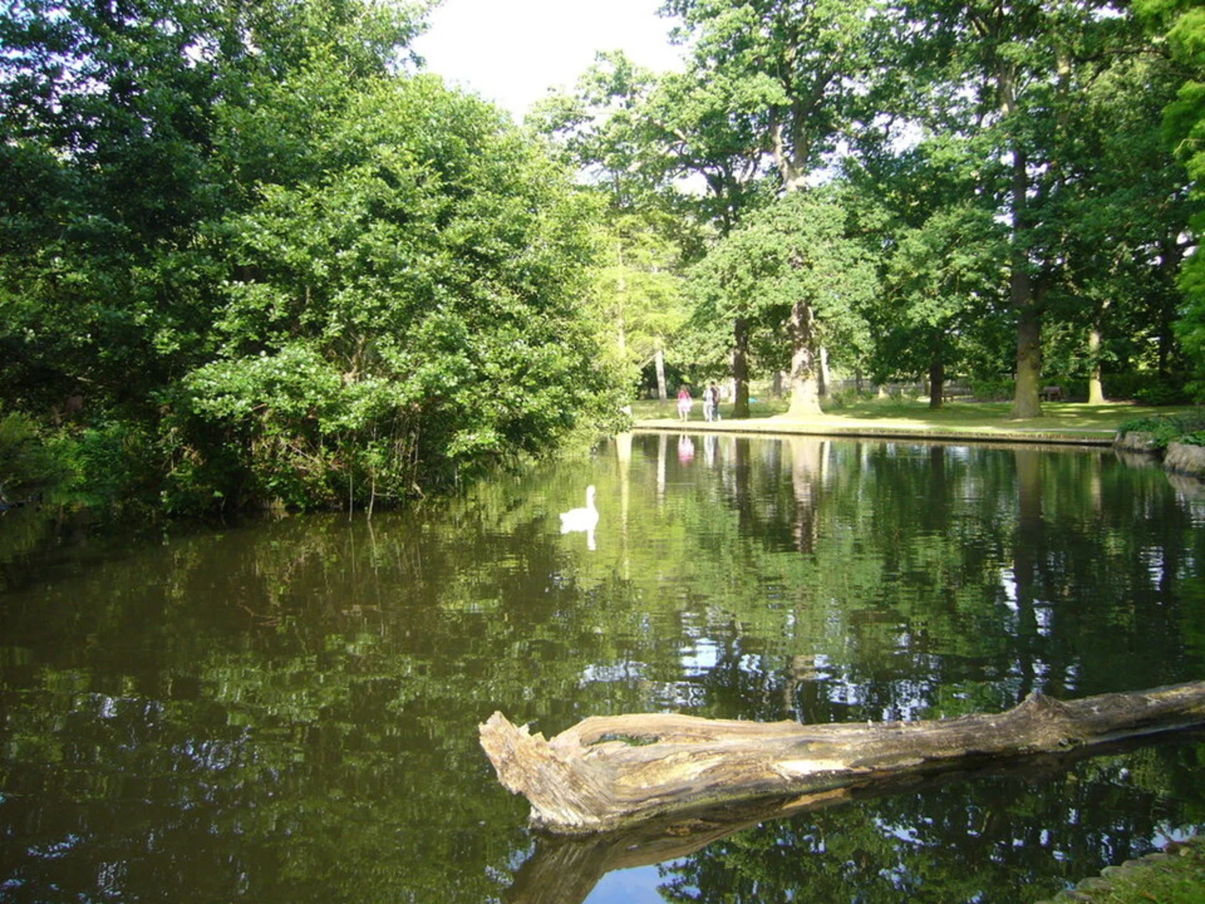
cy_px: 452
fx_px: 1218
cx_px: 602
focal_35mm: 35
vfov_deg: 40.7
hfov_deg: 52.6
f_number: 2.8
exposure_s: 1/200
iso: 100
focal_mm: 5.8
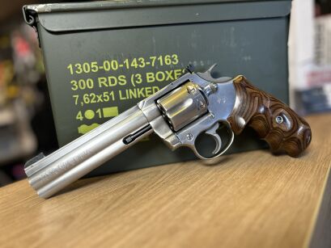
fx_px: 249
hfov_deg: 67.3
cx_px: 166
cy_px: 124
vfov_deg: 53.1
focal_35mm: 26
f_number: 1.5
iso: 100
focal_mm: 5.7
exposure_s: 1/50
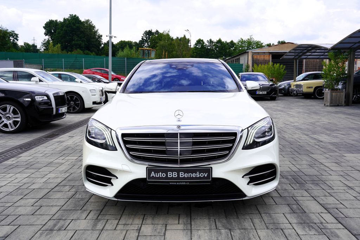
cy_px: 120
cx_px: 180
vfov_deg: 39.9
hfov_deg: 57.2
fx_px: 330
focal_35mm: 33
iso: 100
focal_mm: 33
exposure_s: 1/160
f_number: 10
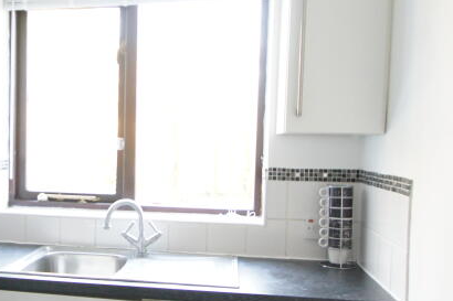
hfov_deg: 45.4
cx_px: 108
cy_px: 181
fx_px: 519
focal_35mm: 41
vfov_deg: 32.3
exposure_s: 1/30
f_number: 3.5
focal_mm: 11
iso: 1250
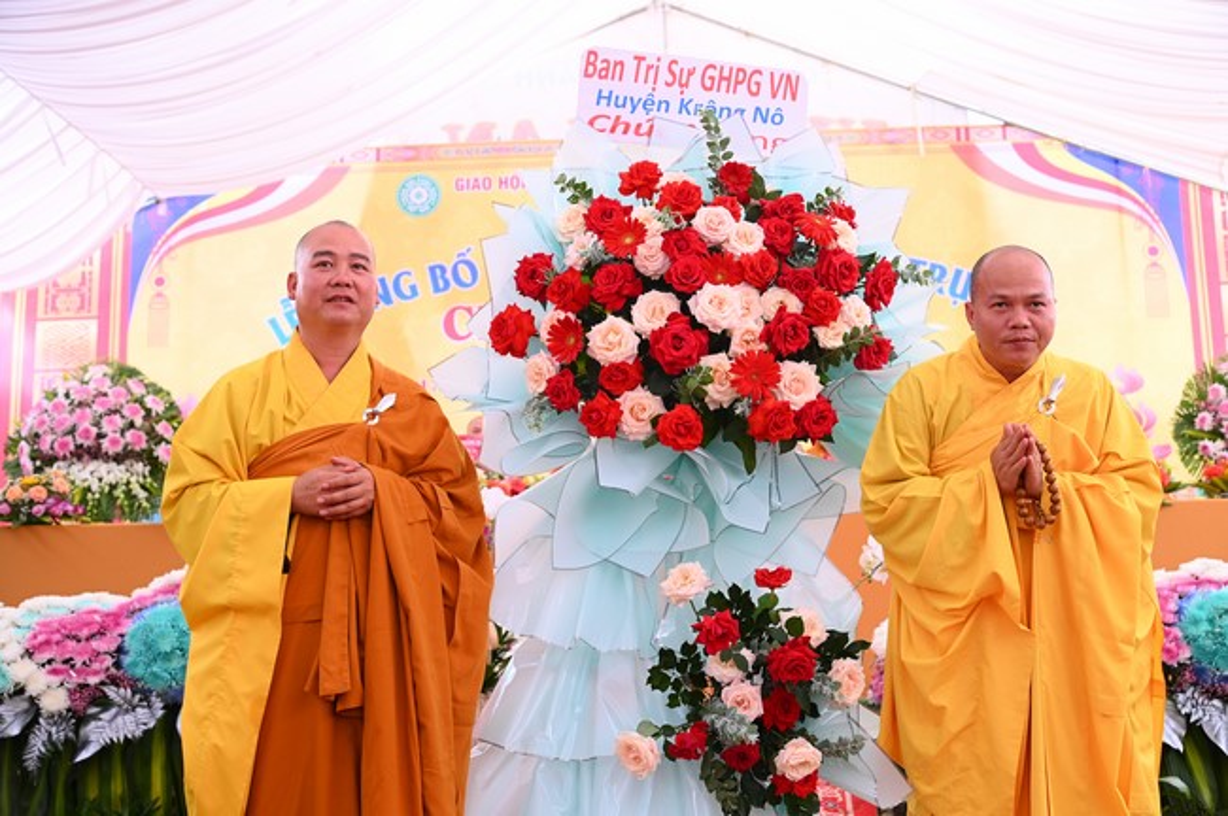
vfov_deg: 29.2
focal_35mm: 46
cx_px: 614
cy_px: 408
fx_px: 1568
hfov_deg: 42.8
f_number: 4.5
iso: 800
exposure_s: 1/200
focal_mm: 46
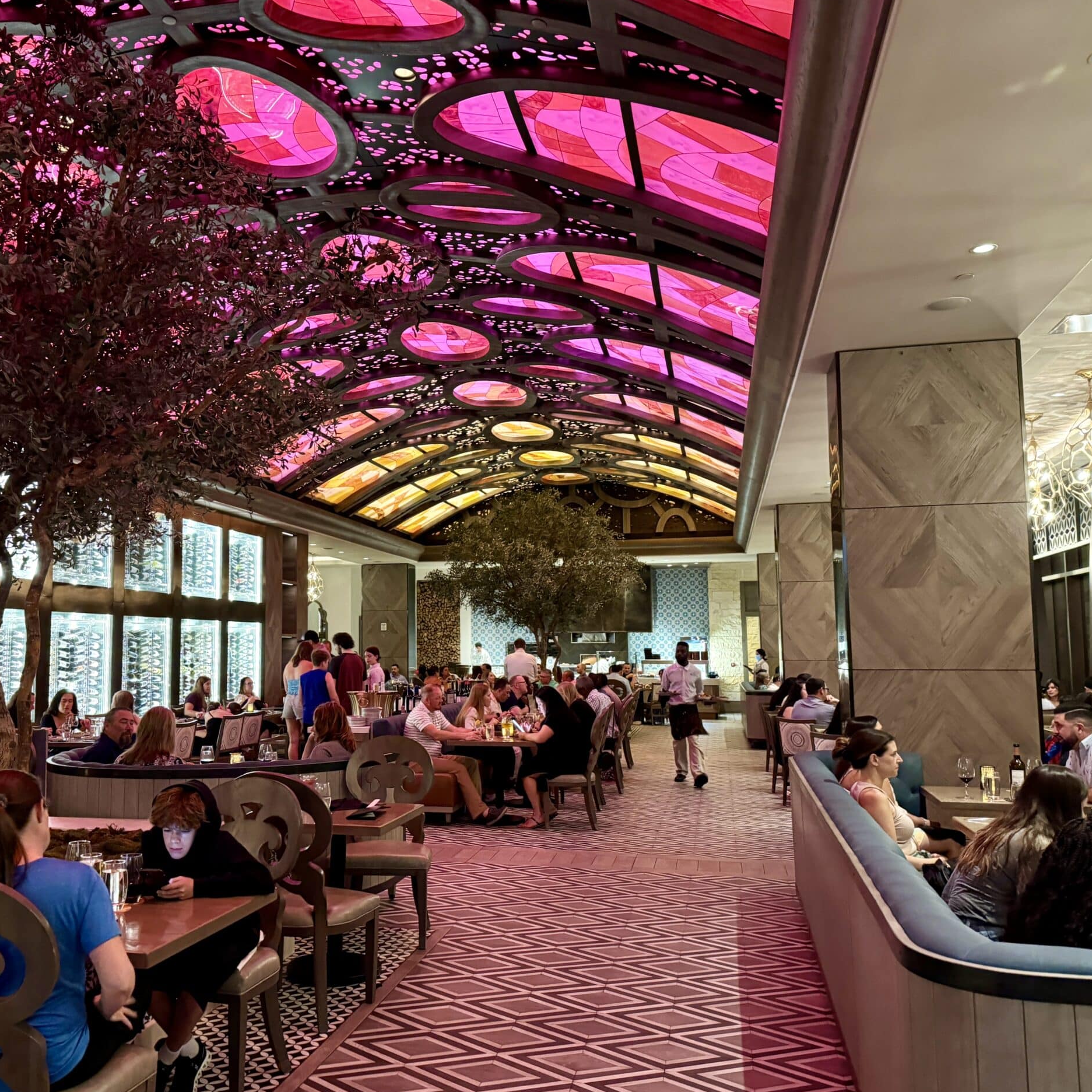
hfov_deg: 55.2
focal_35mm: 29
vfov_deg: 55.6
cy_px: 546
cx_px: 437
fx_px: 1035
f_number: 1.78
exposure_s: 1/40
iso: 800
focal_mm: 6.76
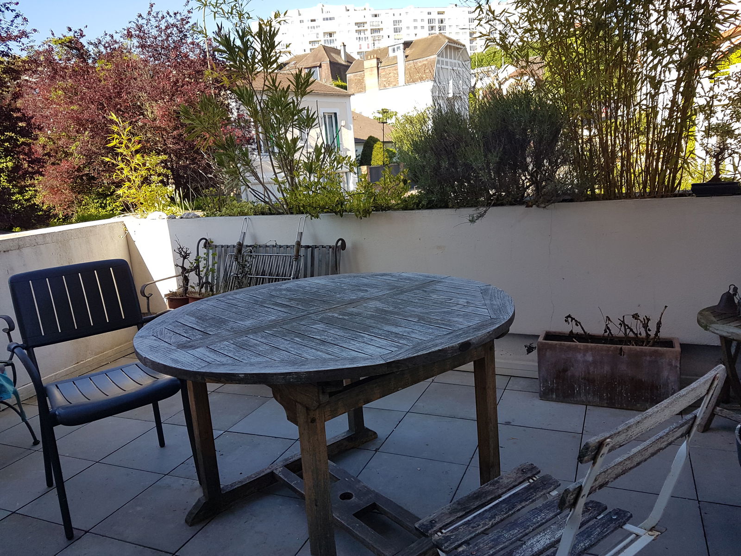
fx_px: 557
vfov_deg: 53.1
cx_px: 370
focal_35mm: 26
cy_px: 278
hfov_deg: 67.3
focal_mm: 4.2
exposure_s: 1/598
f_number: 1.7
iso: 40
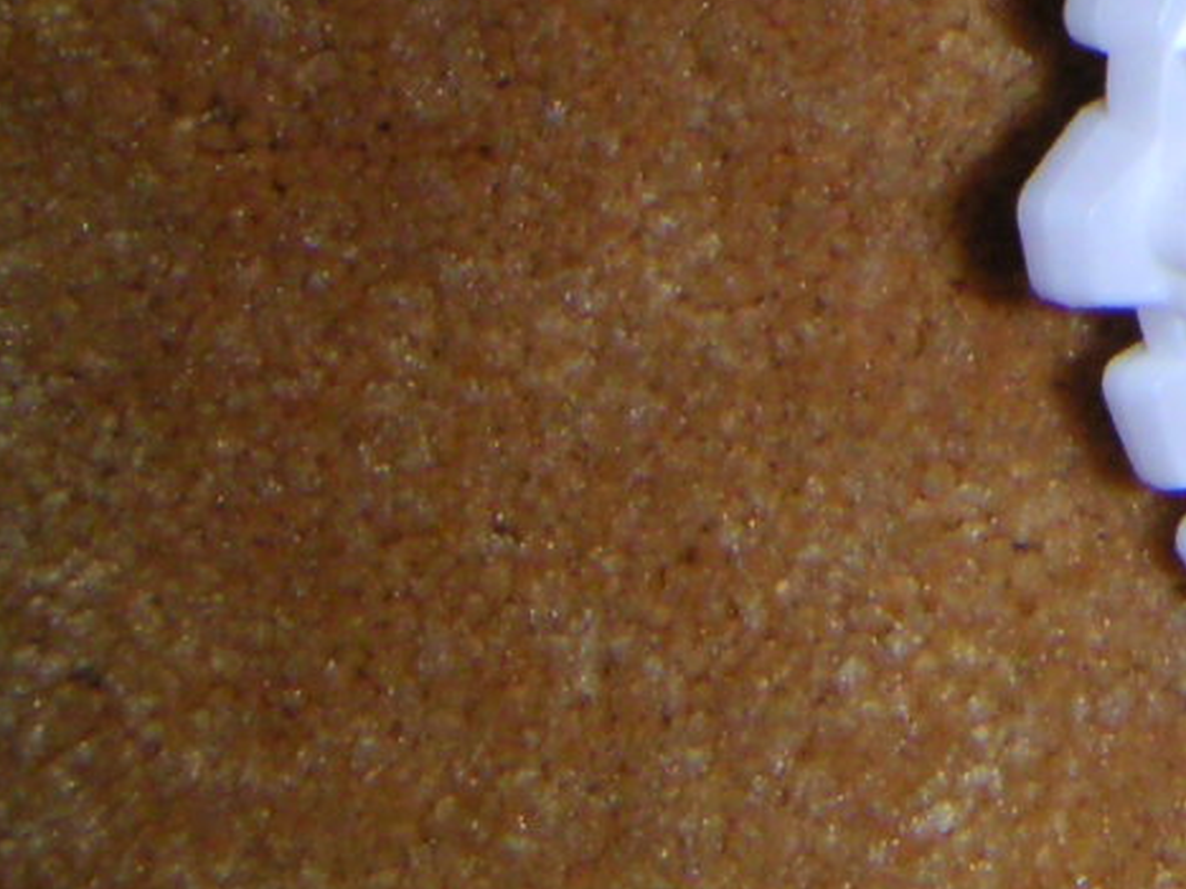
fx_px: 3665
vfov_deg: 13.3
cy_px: -264
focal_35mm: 107
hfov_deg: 17.2
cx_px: 1557
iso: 200
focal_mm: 5.1
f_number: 6.7
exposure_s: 1/45
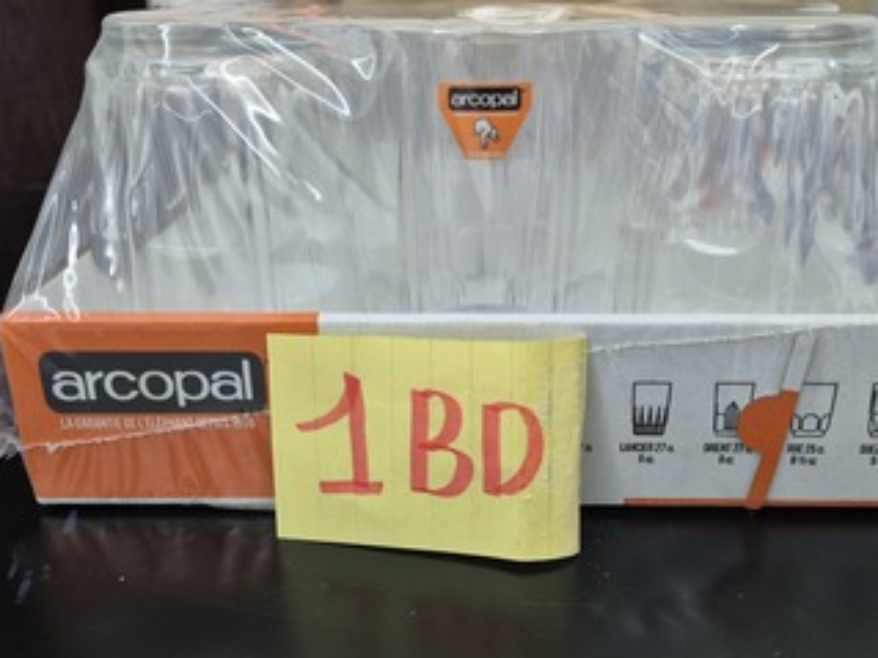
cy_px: 310
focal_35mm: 33
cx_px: 475
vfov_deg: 42.9
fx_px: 837
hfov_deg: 55.3
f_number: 1.8
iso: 800
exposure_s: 1/100
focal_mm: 5.4
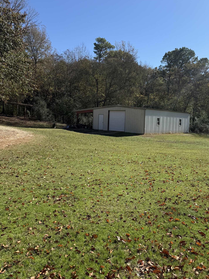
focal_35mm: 29
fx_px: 233
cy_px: 130
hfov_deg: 48.0
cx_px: 124
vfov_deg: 61.6
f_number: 1.78
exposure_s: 1/3584
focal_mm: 6.76
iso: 80
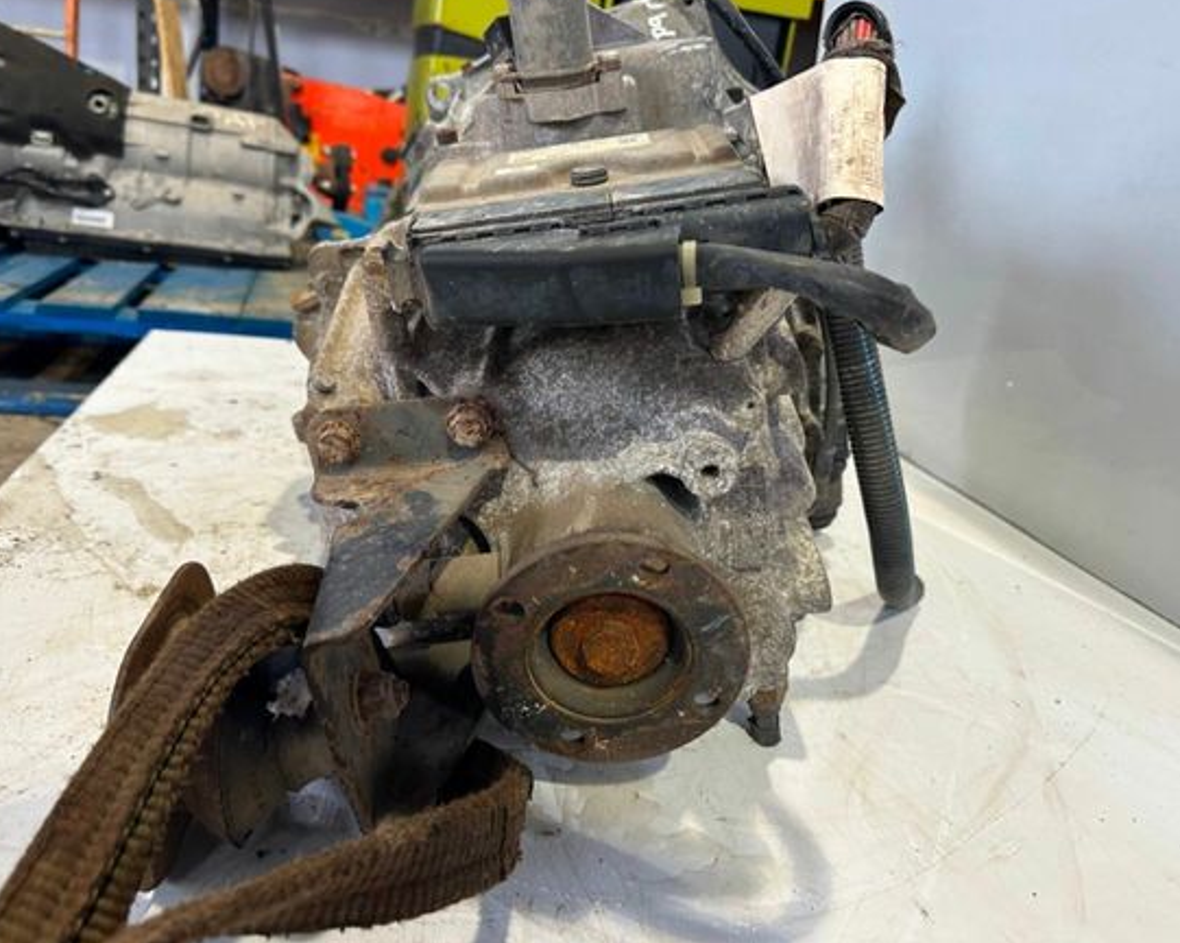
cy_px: 458
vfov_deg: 54.9
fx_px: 907
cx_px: 595
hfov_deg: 66.1
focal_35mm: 26
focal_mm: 6.86
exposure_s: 1/50
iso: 250
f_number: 1.78
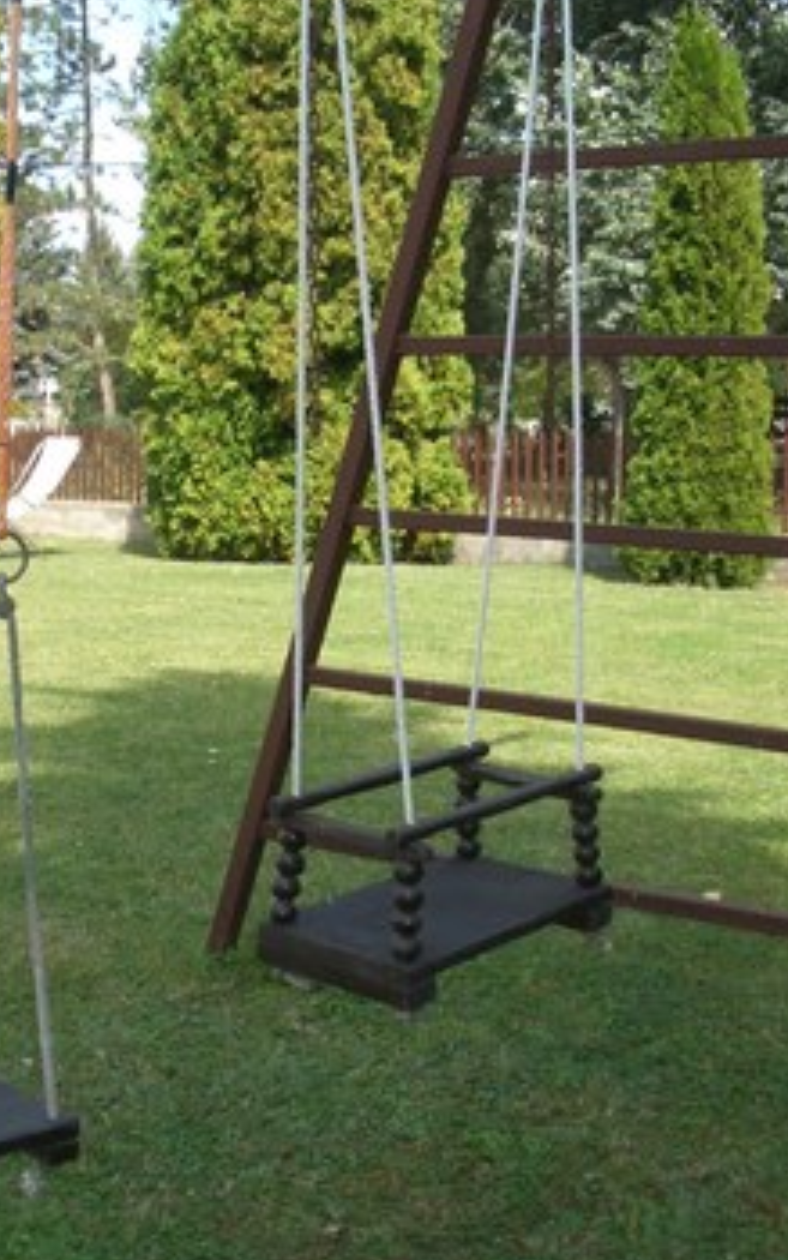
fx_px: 1820
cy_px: 664
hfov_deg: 24.2
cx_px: 216
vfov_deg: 38.2
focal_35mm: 53
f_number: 4.3
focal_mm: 5.8
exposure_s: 1/500
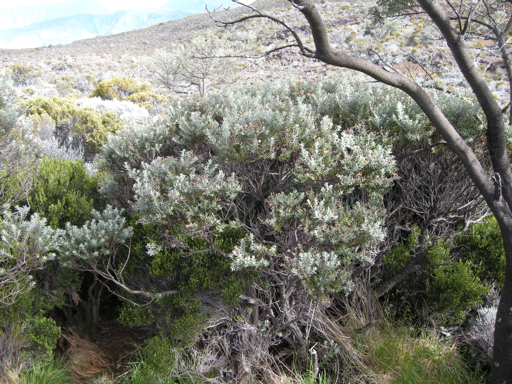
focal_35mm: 35
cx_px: 256
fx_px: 518
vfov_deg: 40.7
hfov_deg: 52.6
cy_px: 192
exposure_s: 1/100
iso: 64
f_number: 3.8
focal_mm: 7.5
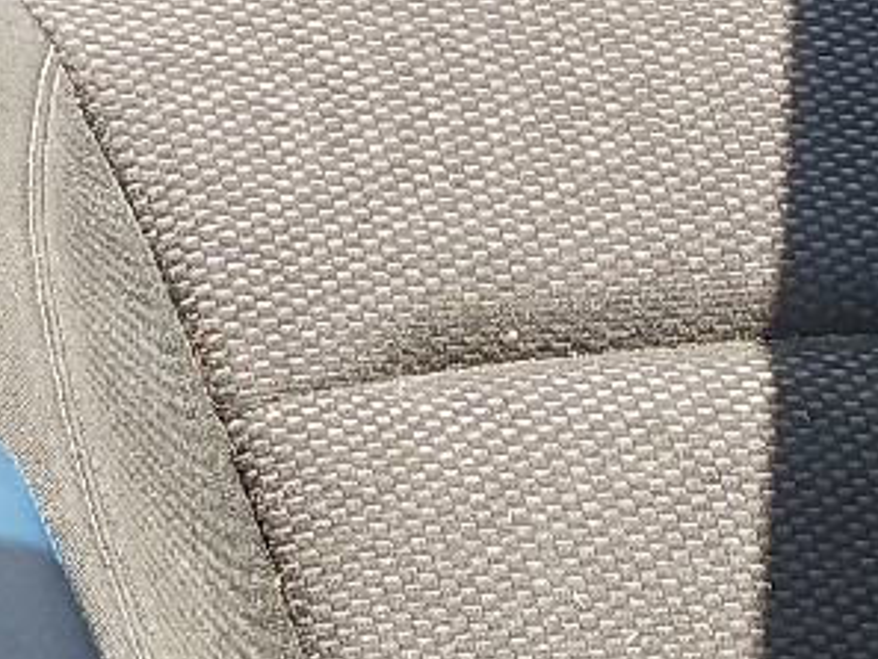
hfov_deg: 12.4
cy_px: -74
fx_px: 3552
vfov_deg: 10.5
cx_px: -884
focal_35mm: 140
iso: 50
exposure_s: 1/385
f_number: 1.5
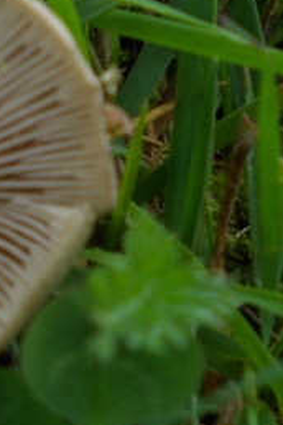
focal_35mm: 84
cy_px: 180
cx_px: -217
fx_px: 990
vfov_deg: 24.2
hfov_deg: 14.4
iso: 80
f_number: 3.2
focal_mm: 4.6
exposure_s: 1/125
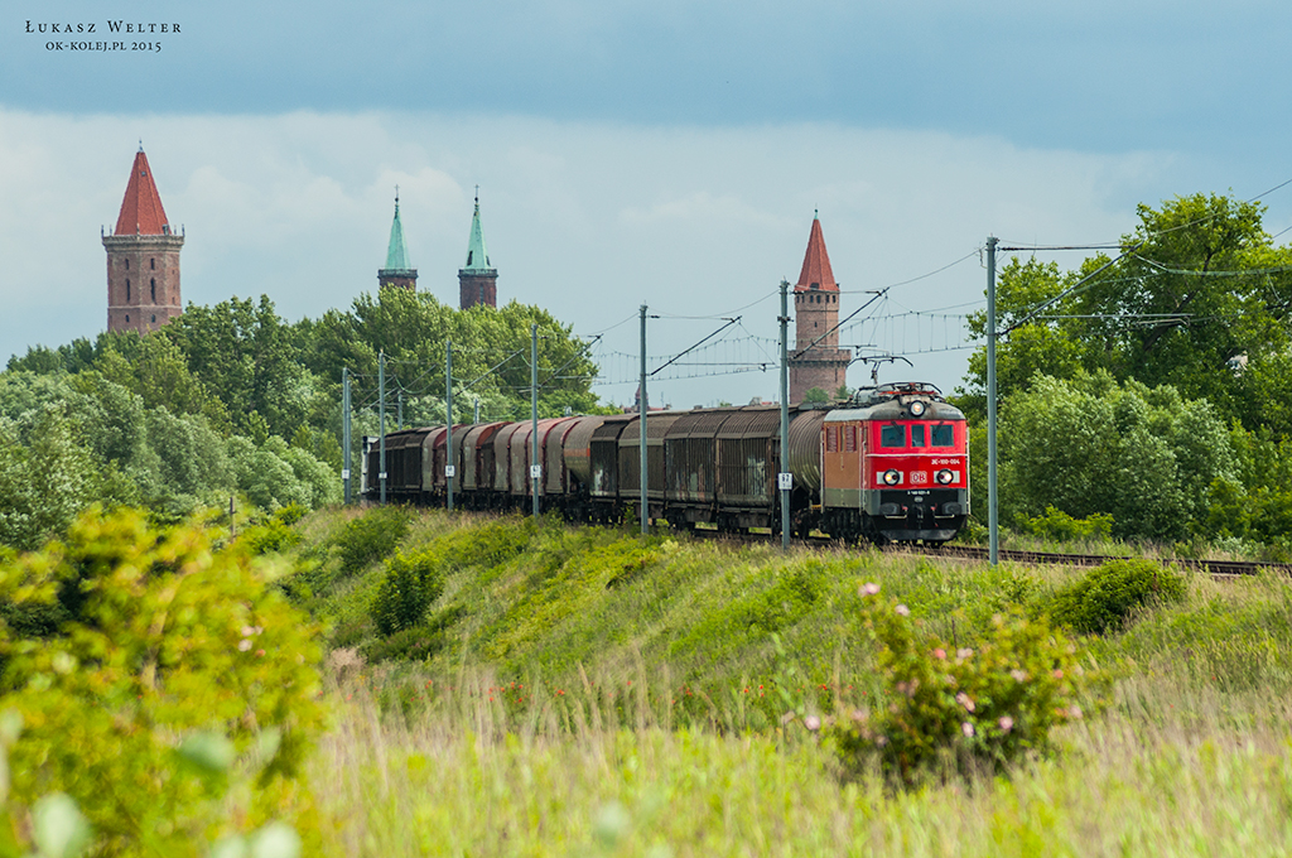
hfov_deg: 7.2
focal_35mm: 285
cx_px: 646
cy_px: 429
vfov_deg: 4.8
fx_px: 10215
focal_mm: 190
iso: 200
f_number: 7.1
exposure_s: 1/640
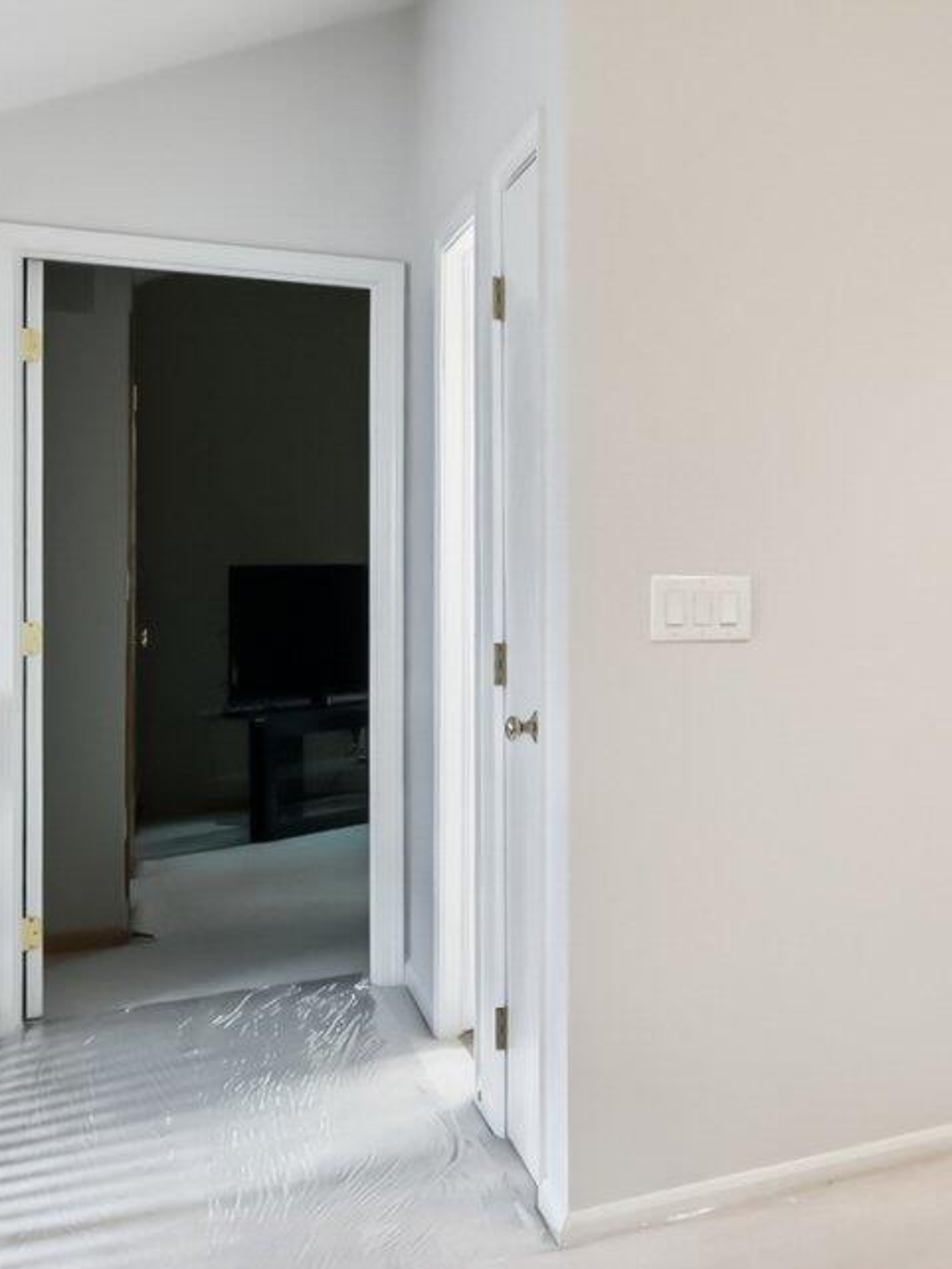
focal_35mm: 43
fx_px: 1576
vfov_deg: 43.8
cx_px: 1554
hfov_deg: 23.7
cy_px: 591
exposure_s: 1/6
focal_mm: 14
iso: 500
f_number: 8
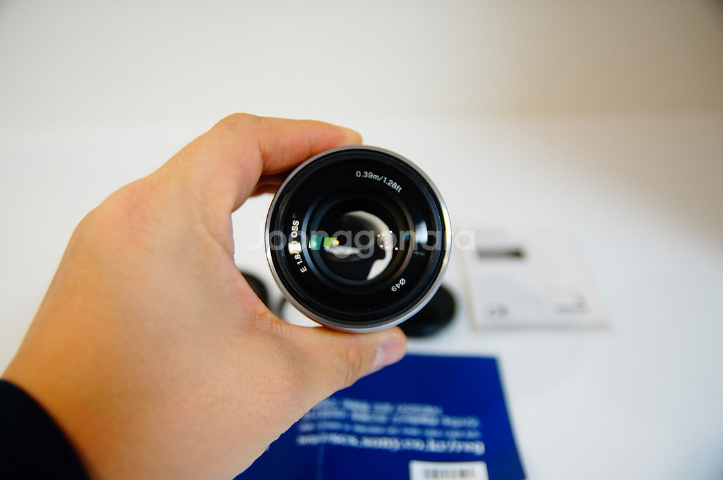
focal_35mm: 33
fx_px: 662
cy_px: 240
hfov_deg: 57.3
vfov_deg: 39.8
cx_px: 362
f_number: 2.8
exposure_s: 1/60
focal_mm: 22
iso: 500
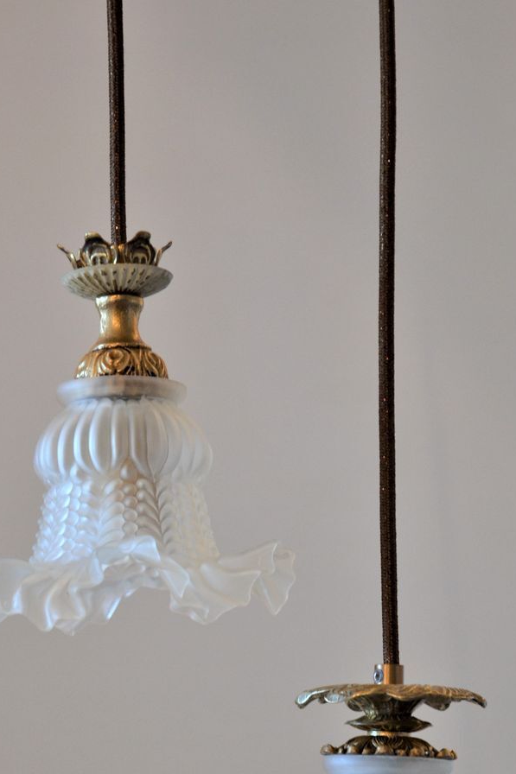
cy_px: 569
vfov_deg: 18.0
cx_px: 266
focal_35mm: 113
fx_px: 2430
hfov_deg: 12.1
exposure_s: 1/60
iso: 640
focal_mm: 50
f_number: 5
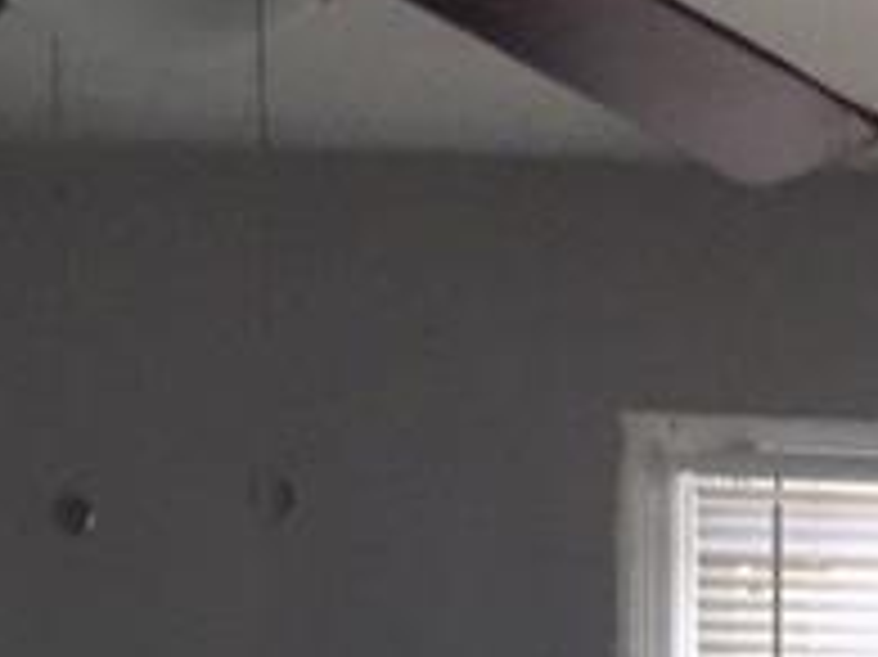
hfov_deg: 15.8
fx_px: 3067
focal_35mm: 121
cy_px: 1616
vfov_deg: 10.4
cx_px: 1000
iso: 320
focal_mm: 4
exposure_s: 1/30
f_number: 3.1
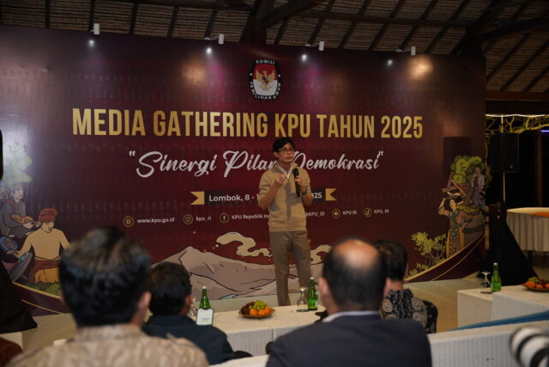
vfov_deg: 31.3
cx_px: 274
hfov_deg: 45.6
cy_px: 184
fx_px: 653
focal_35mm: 43
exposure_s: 1/200
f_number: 2.8
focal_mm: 42.8
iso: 1600
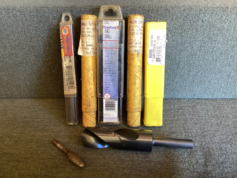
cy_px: 89
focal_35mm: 31
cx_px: 118
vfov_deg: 45.4
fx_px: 212
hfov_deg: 58.3
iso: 125
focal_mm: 3.3
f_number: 2.4
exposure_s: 1/60
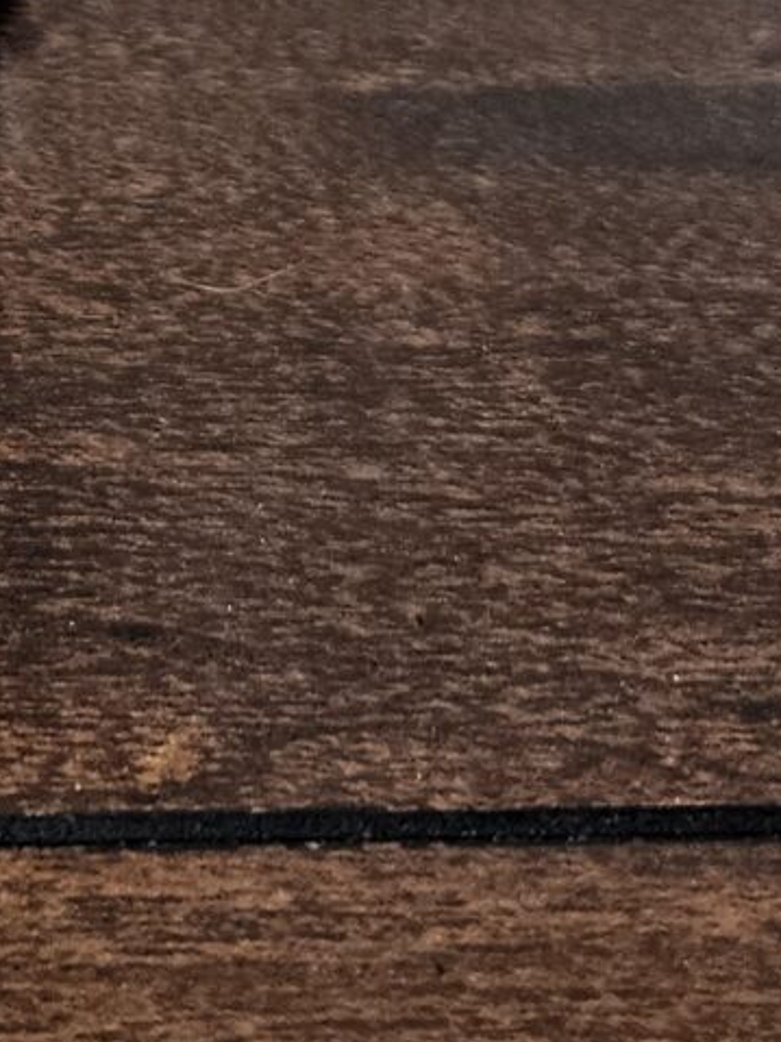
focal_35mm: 123
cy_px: -927
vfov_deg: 14.0
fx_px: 3702
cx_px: -357
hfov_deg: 11.6
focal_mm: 6.3
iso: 200
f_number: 1.7
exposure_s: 1/120
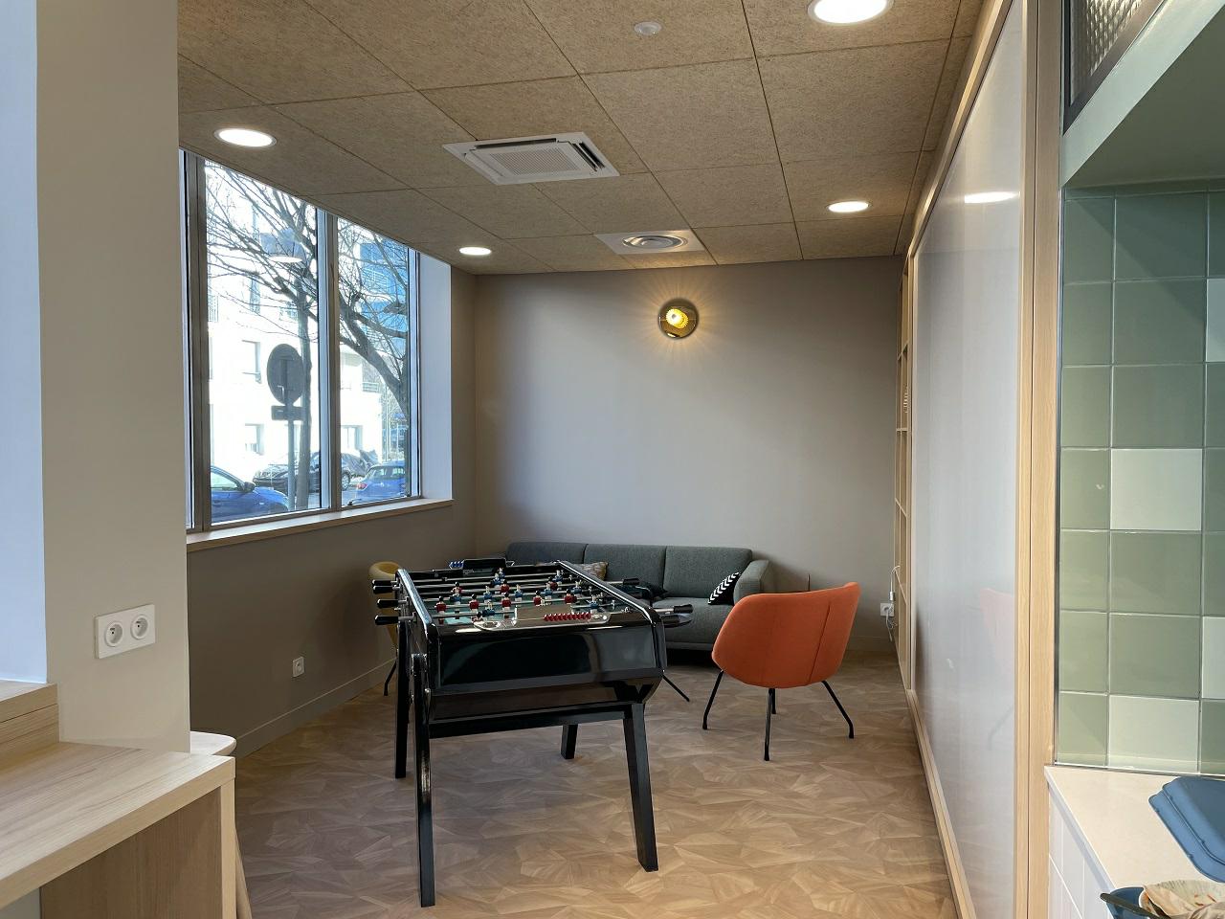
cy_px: 460
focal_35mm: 26
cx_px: 612
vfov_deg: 53.1
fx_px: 920
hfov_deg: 67.3
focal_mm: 4.2
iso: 64
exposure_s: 1/121
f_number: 1.6
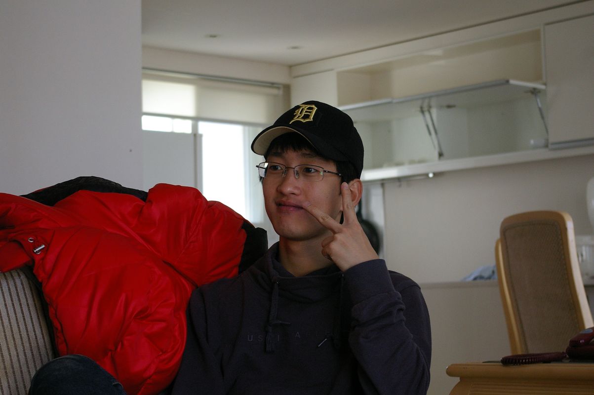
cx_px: 297
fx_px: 1352
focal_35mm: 82
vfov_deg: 16.6
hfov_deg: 24.8
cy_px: 198
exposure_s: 1/90
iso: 800
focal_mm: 55
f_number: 5.6
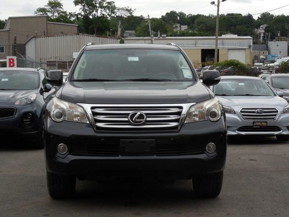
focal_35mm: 61
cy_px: 108
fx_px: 509
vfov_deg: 24.0
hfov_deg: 31.7
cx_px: 144
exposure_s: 1/500
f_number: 4.3
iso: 125
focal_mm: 11
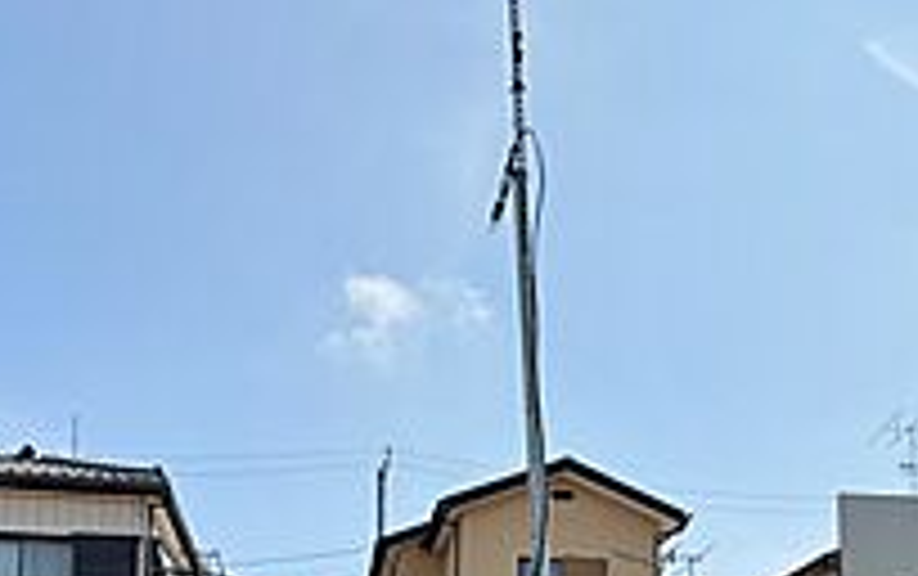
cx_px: 522
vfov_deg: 24.9
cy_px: 745
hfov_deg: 44.2
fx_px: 1127
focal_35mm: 45
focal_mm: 2.22
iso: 40
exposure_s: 1/2028
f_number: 2.2
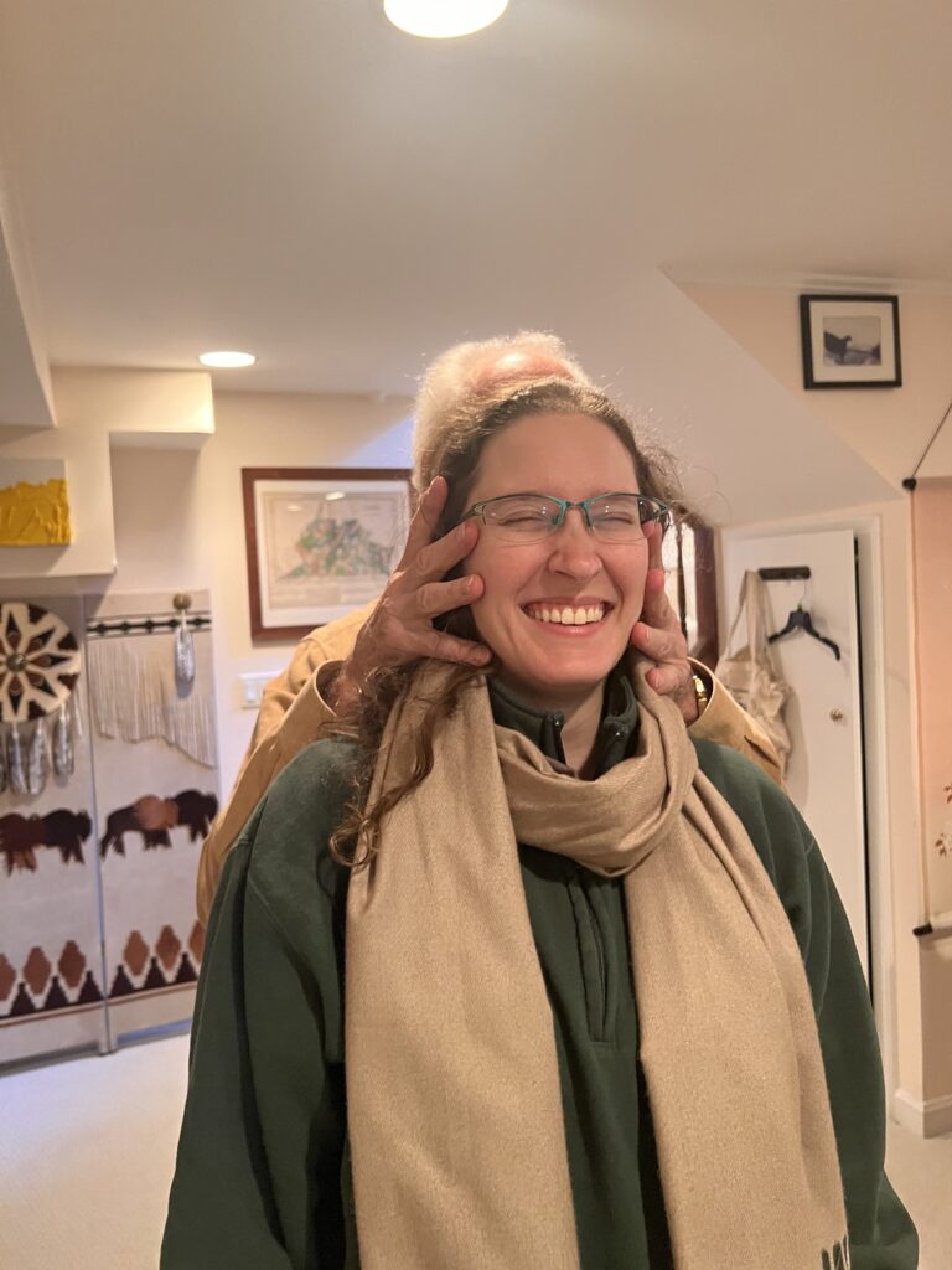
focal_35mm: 26
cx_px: 476
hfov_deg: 53.1
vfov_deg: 67.3
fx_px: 953
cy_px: 635
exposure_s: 1/40
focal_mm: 5.7
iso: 500
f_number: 1.5
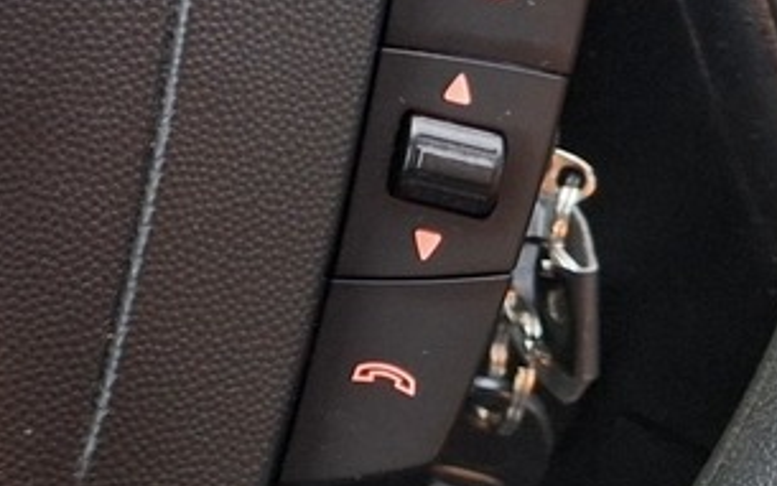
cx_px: -433
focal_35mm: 115
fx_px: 2437
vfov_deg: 10.9
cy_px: -303
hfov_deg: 16.3
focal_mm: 5.54
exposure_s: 1/20
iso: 400
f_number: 1.8
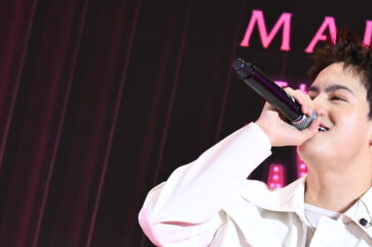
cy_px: 253
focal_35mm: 198
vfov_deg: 6.9
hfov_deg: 10.2
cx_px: 435
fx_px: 2045
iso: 1250
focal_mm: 70
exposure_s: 1/250
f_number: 5.6
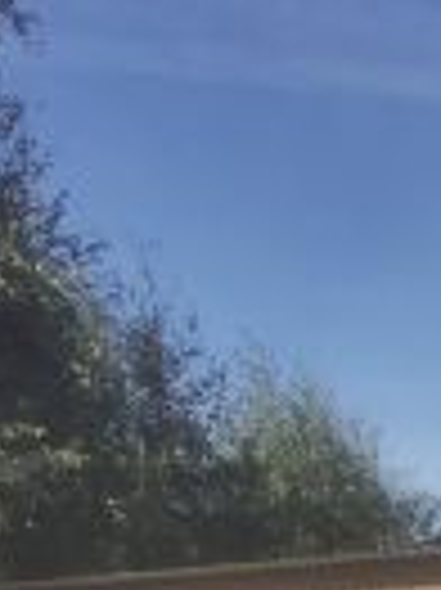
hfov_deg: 14.7
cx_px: 477
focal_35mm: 98
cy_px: 815
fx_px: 1667
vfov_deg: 18.3
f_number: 1.6
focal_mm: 5.56
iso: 50
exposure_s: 1/3906
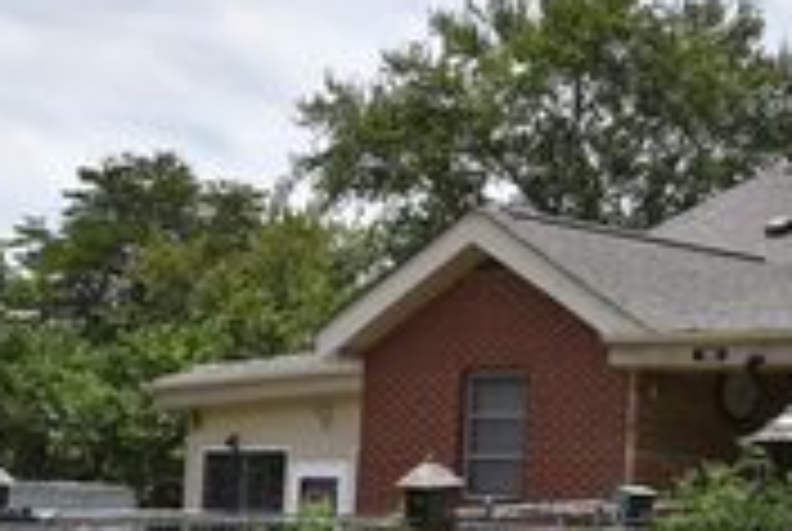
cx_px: 954
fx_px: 2997
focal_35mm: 136
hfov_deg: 14.6
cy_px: 187
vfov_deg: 10.1
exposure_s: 1/200
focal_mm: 32
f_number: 14
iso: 100
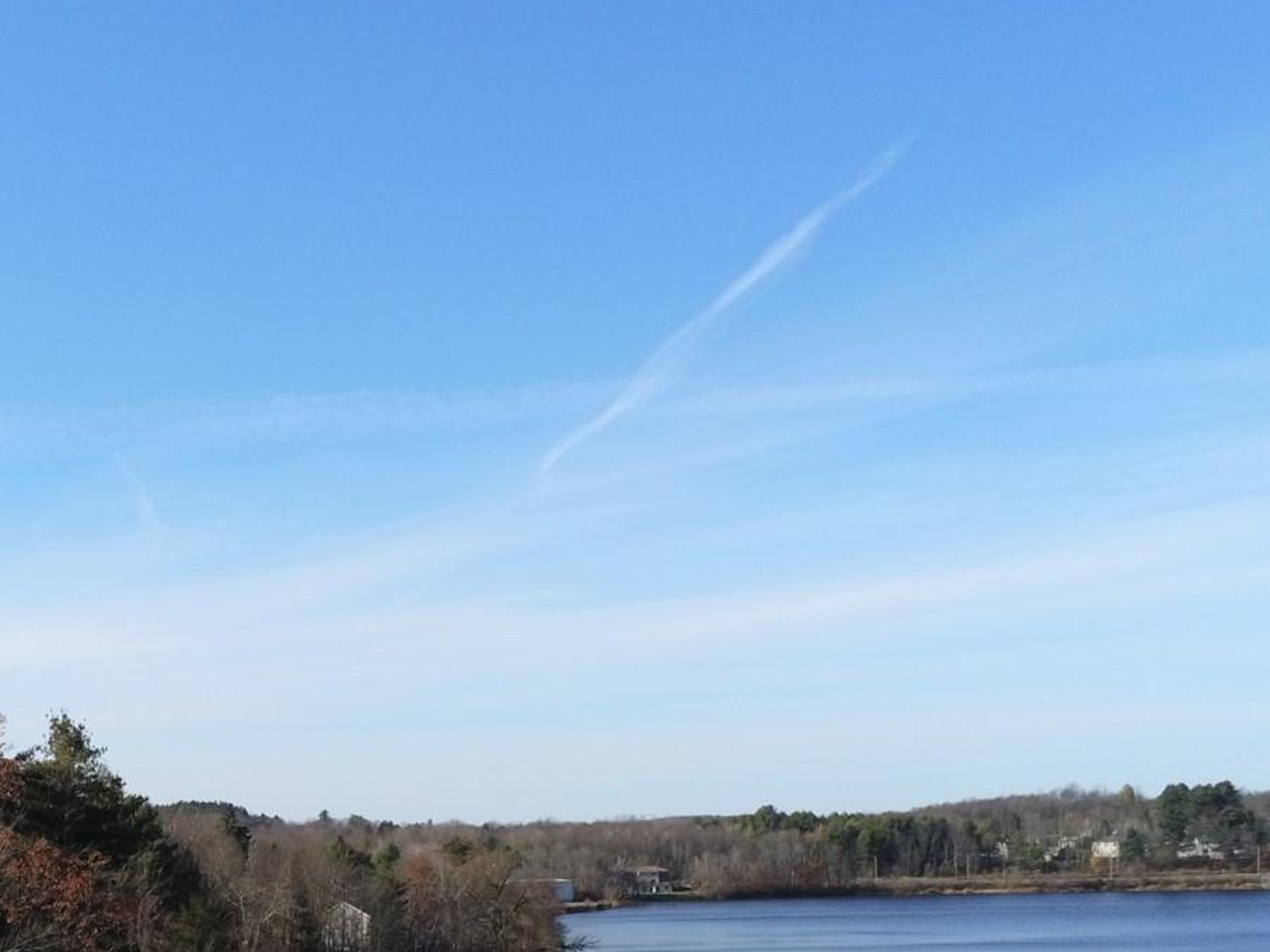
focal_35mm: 52
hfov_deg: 35.1
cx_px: 170
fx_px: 1907
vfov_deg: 26.8
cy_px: 899
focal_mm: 4
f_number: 2.4
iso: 143
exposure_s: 1/1923
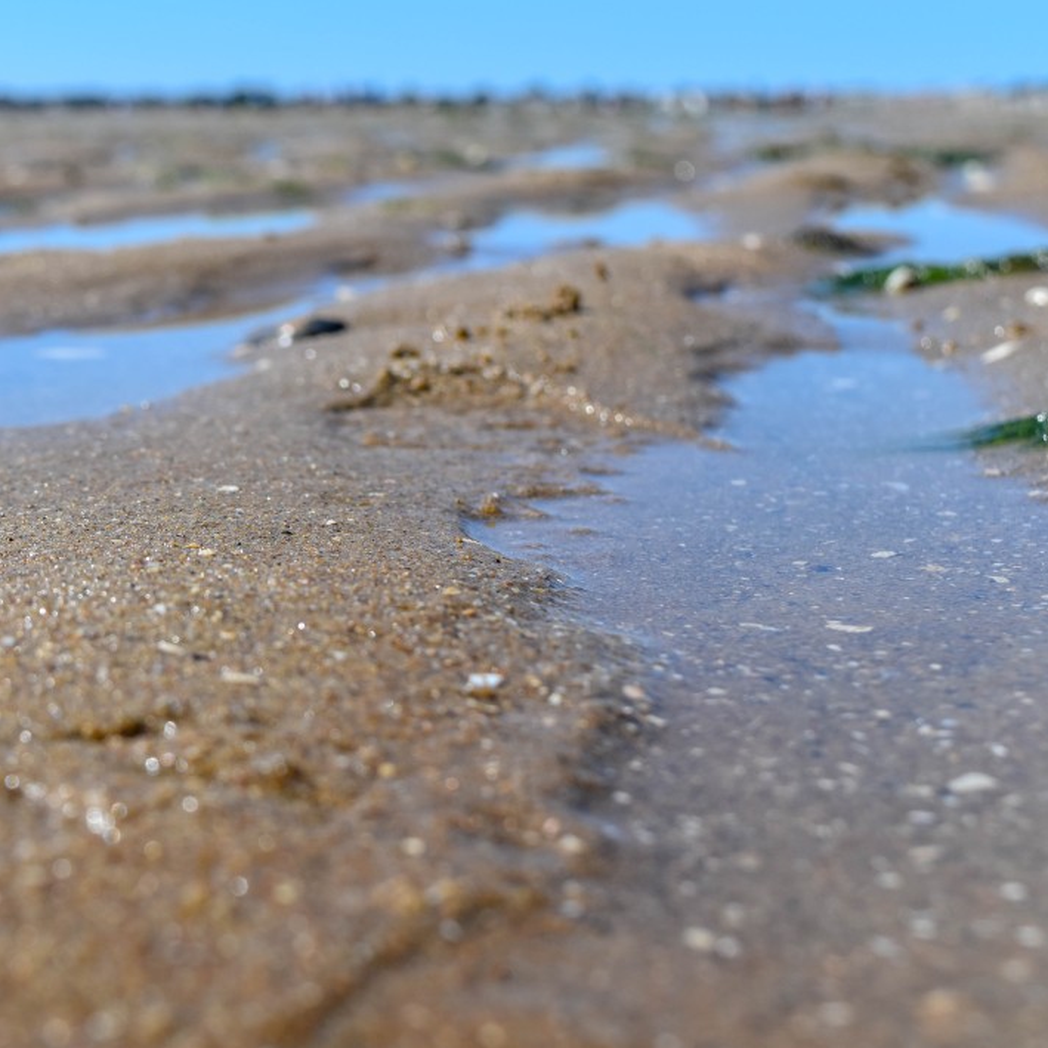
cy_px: 528
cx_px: 300
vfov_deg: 26.1
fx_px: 2261
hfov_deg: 25.9
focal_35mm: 66
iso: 400
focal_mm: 34
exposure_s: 1/1600
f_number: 6.3
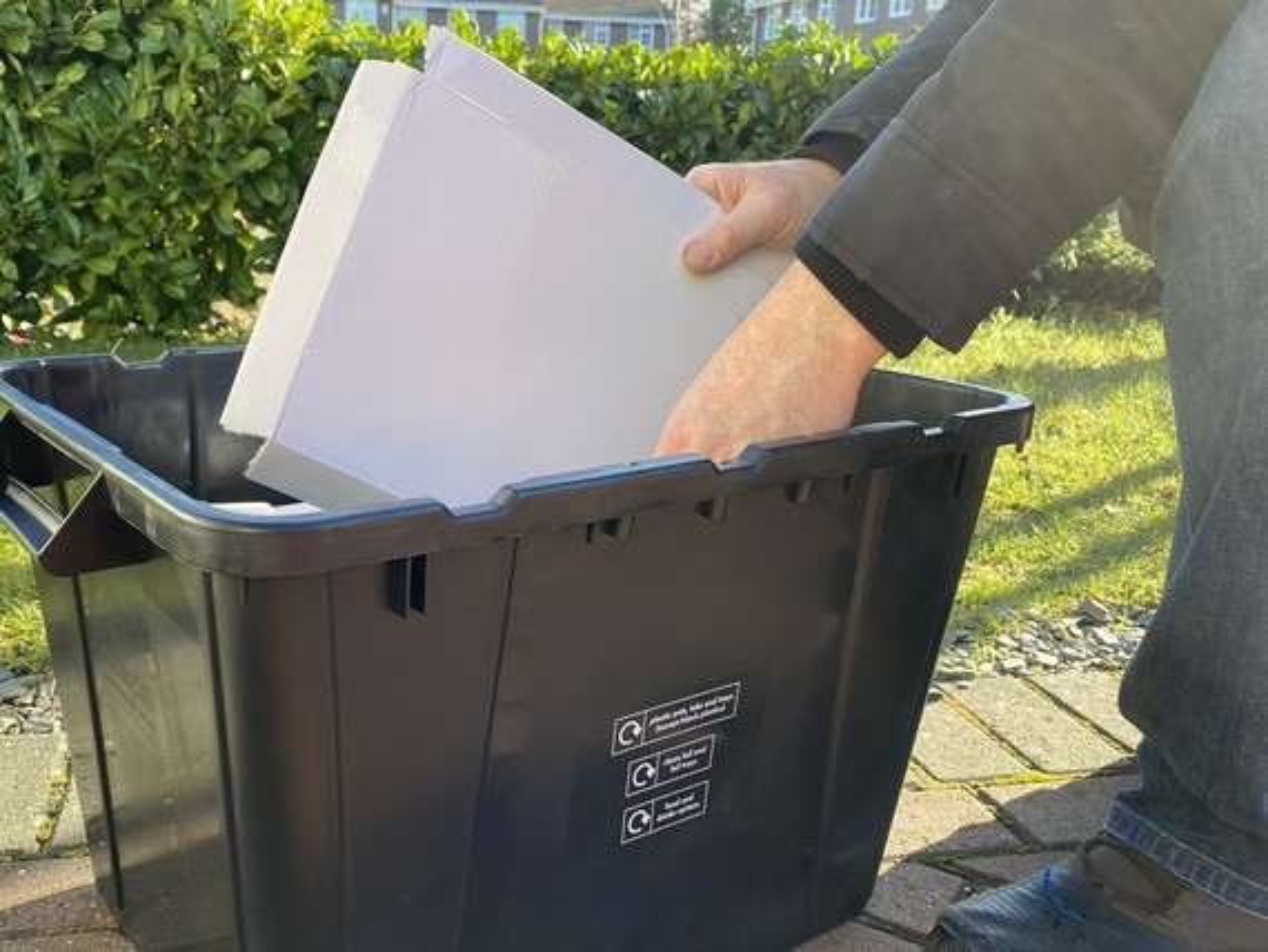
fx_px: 953
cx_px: 634
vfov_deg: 53.1
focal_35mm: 26
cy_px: 476
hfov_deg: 67.3
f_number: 1.8
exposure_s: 1/278
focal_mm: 4.25
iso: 32
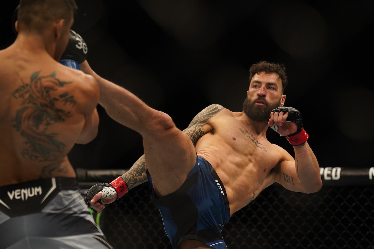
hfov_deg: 13.7
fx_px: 1558
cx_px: 187
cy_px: 124
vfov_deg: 9.1
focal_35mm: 150
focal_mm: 150
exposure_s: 1/1250
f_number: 4
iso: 3200
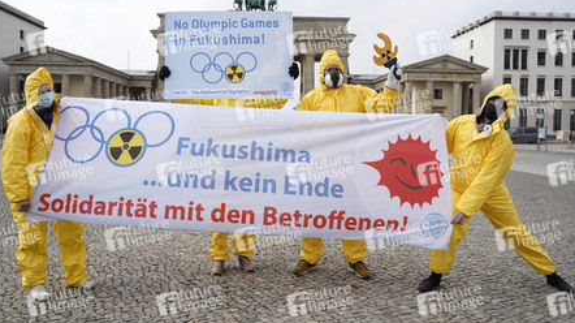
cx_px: 286
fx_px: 472
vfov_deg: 37.6
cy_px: 138
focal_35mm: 31
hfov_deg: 62.7
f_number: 7.1
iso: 640
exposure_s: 1/1600
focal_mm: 29
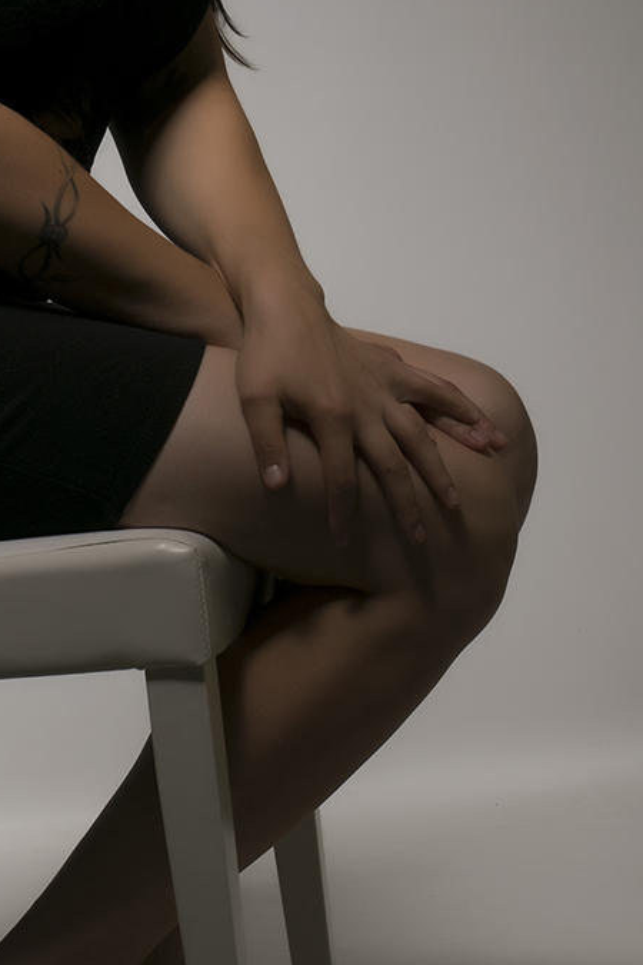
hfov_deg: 10.6
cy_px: 293
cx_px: -22
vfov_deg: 16.0
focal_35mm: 128
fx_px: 3429
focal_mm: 36
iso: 100
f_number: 16
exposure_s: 1/100
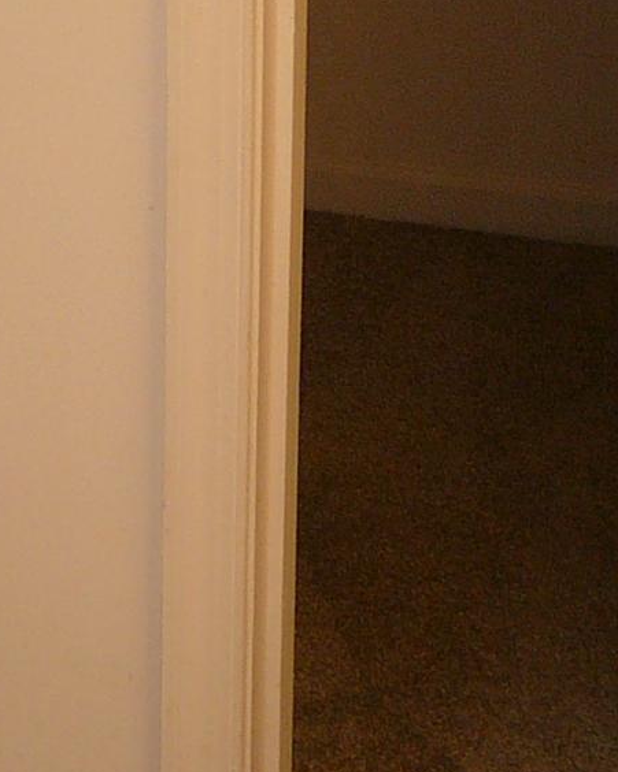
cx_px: -477
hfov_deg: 11.6
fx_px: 2836
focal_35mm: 124
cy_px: -162
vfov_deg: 15.0
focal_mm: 5.2
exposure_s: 1/30
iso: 100
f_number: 2.8
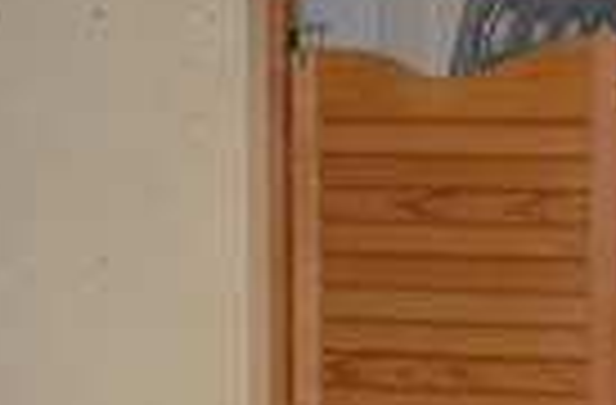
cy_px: 1051
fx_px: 4480
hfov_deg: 7.8
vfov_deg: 5.0
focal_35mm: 263
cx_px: 542
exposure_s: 1/60
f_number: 4
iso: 640
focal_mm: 22
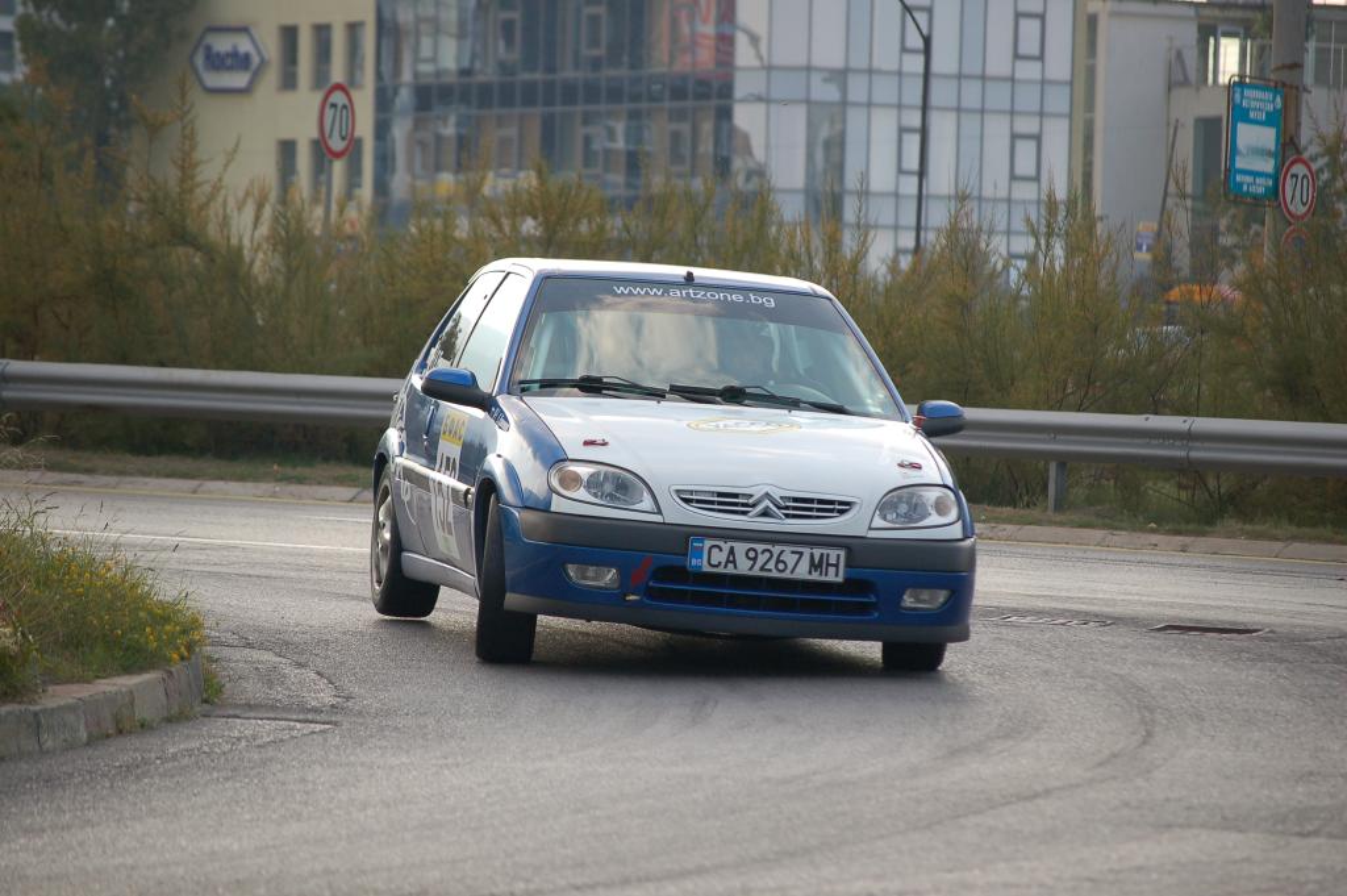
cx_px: 674
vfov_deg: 6.8
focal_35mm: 202
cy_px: 448
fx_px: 7571
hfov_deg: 10.2
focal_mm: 135
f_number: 5
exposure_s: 1/800
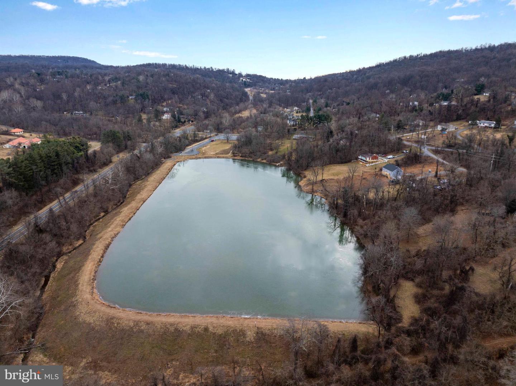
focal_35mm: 24
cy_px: 193
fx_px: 358
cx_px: 258
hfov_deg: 71.6
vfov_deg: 56.8
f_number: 2.8
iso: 140
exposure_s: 1/500
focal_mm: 12.29
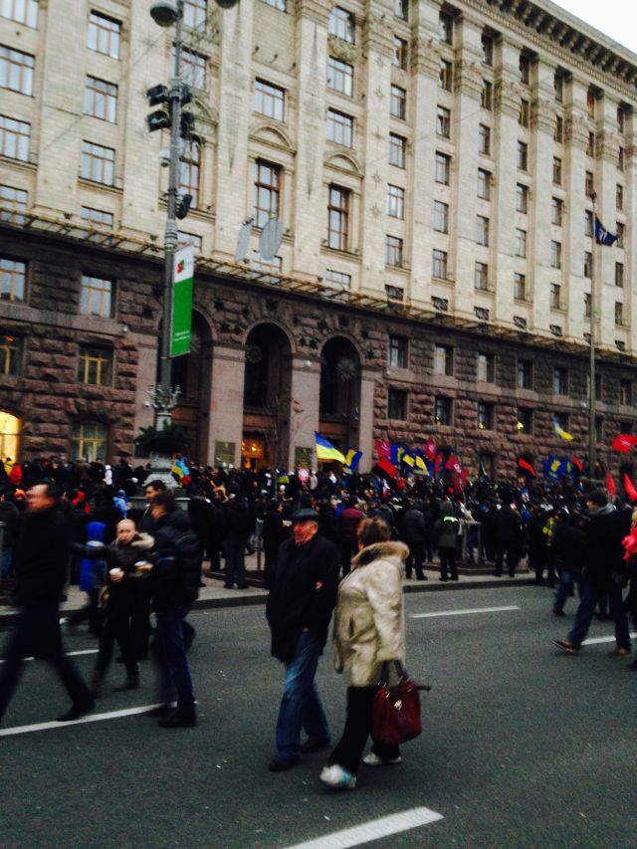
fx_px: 809
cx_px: 318
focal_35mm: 33
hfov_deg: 43.0
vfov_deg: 55.3
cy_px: 424
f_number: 2.4
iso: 250
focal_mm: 4.12
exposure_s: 1/16
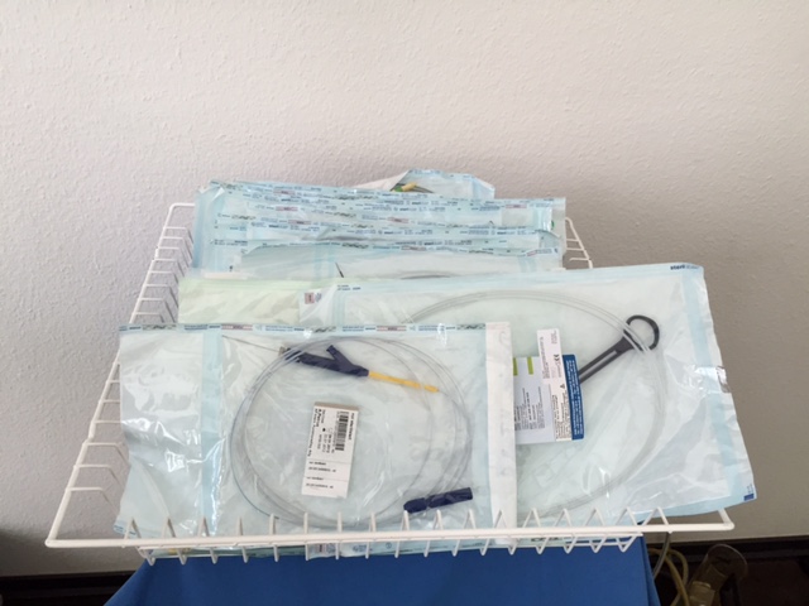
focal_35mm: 29
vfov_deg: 48.2
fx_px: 678
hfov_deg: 61.7
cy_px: 303
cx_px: 404
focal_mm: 4.15
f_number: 2.2
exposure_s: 1/30
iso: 32
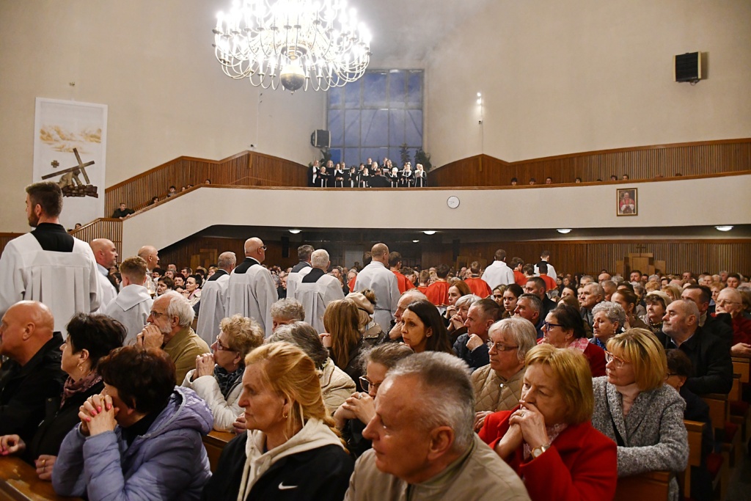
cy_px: 250
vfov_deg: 47.9
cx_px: 376
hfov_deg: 67.4
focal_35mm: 27
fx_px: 563
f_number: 3.5
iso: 3200
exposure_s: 1/100
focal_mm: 18
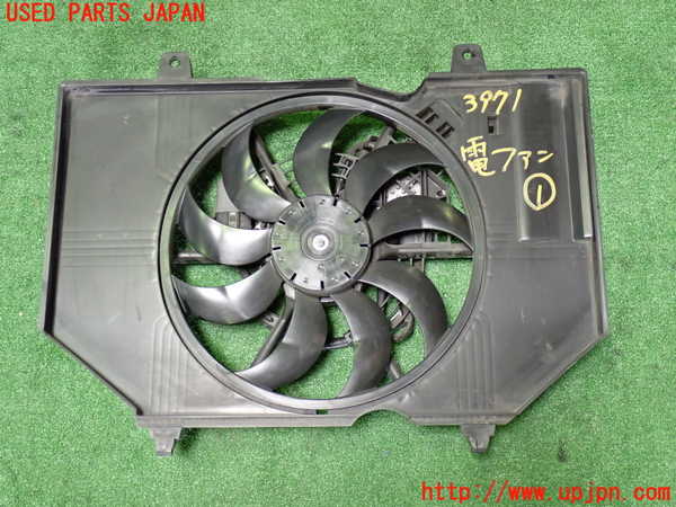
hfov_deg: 42.9
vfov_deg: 32.9
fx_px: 859
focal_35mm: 44
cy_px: 254
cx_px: 338
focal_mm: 7.84
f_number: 2.9
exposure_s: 1/40
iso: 500
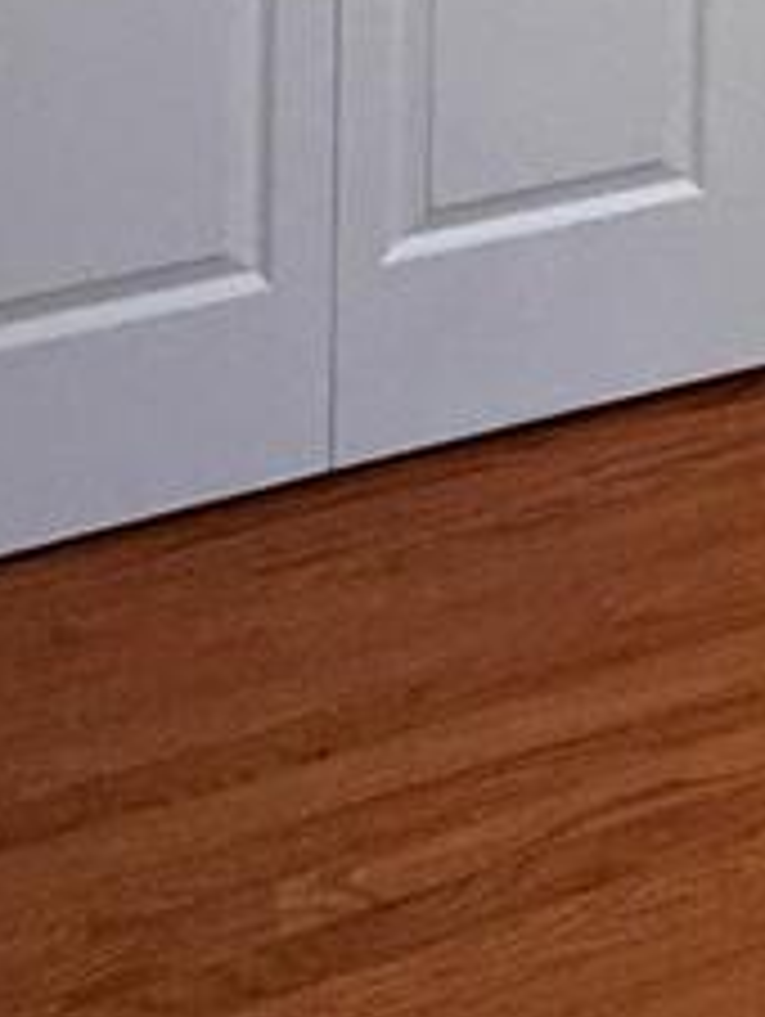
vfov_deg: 14.8
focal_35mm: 95
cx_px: 1490
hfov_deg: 13.5
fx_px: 2794
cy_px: -1287
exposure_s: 1/120
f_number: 2.2
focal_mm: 2.22
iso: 160
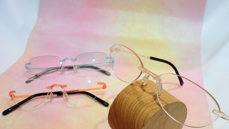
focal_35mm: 35
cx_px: 114
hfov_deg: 56.6
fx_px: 212
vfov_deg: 33.6
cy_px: 79
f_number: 3.5
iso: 100
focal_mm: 5.8
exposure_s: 1/60
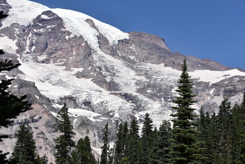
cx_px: 122
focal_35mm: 78
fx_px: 531
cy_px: 82
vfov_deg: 17.5
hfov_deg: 26.0
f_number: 9
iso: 100
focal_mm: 78
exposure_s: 1/320
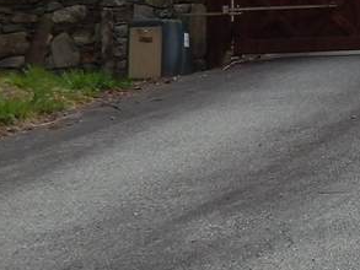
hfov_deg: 11.8
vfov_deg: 9.6
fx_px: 1592
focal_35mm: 153
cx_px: 683
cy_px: -55
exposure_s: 1/640
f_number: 3.3
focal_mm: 6.1
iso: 125
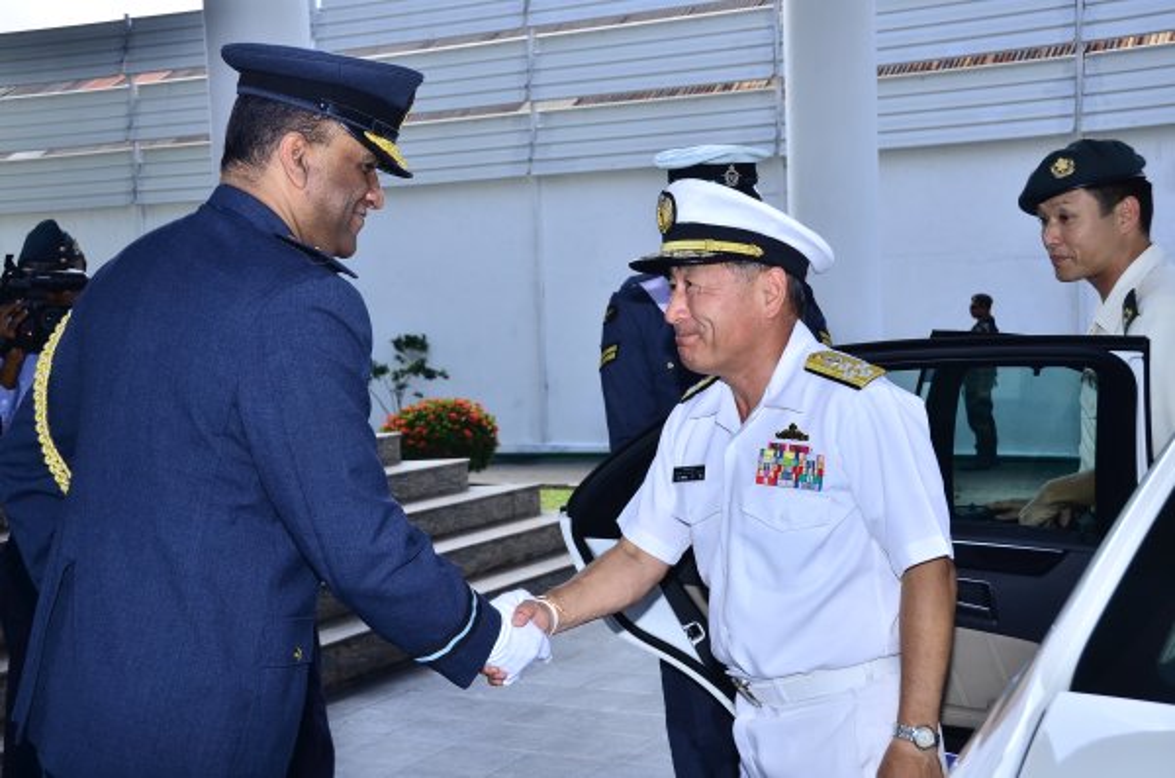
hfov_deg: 41.2
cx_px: 588
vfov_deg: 27.9
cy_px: 389
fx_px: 1563
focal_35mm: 48
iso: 100
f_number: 6.3
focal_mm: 32
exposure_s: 1/250
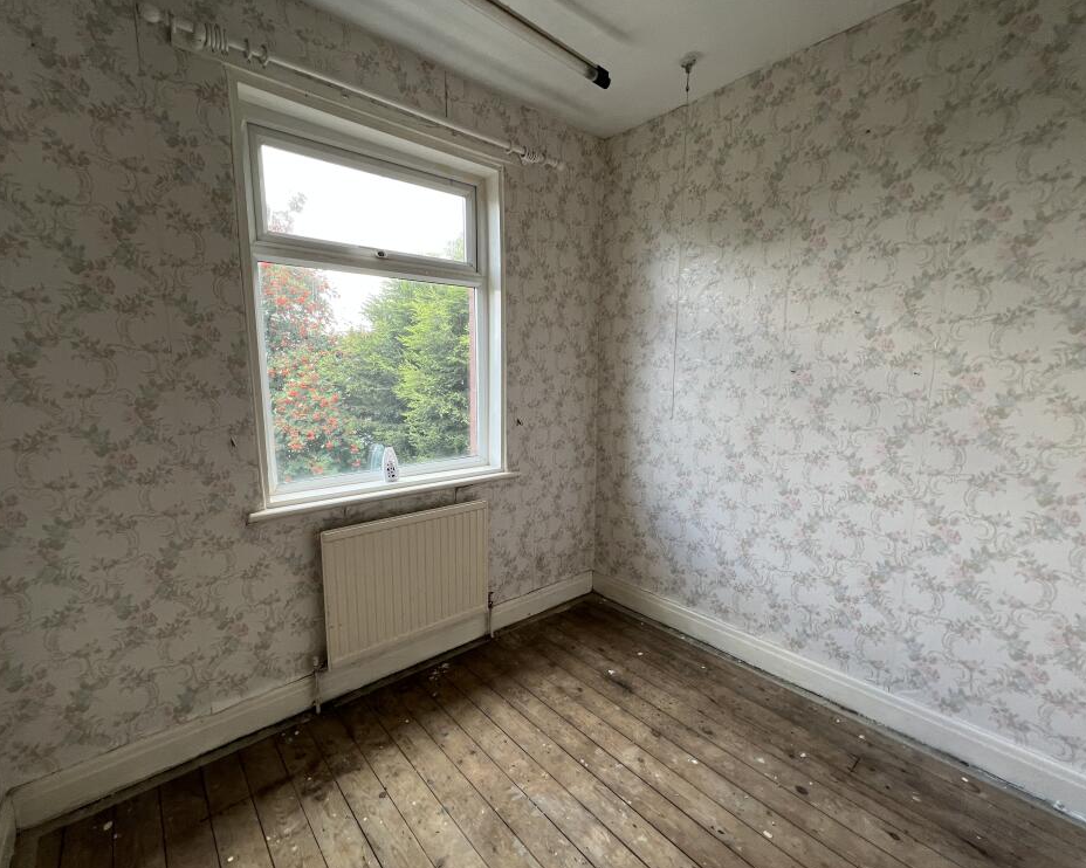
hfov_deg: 100.7
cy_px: 445
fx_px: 450
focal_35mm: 14
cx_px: 529
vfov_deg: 87.9
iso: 64
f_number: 1.8
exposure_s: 1/99
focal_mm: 1.57
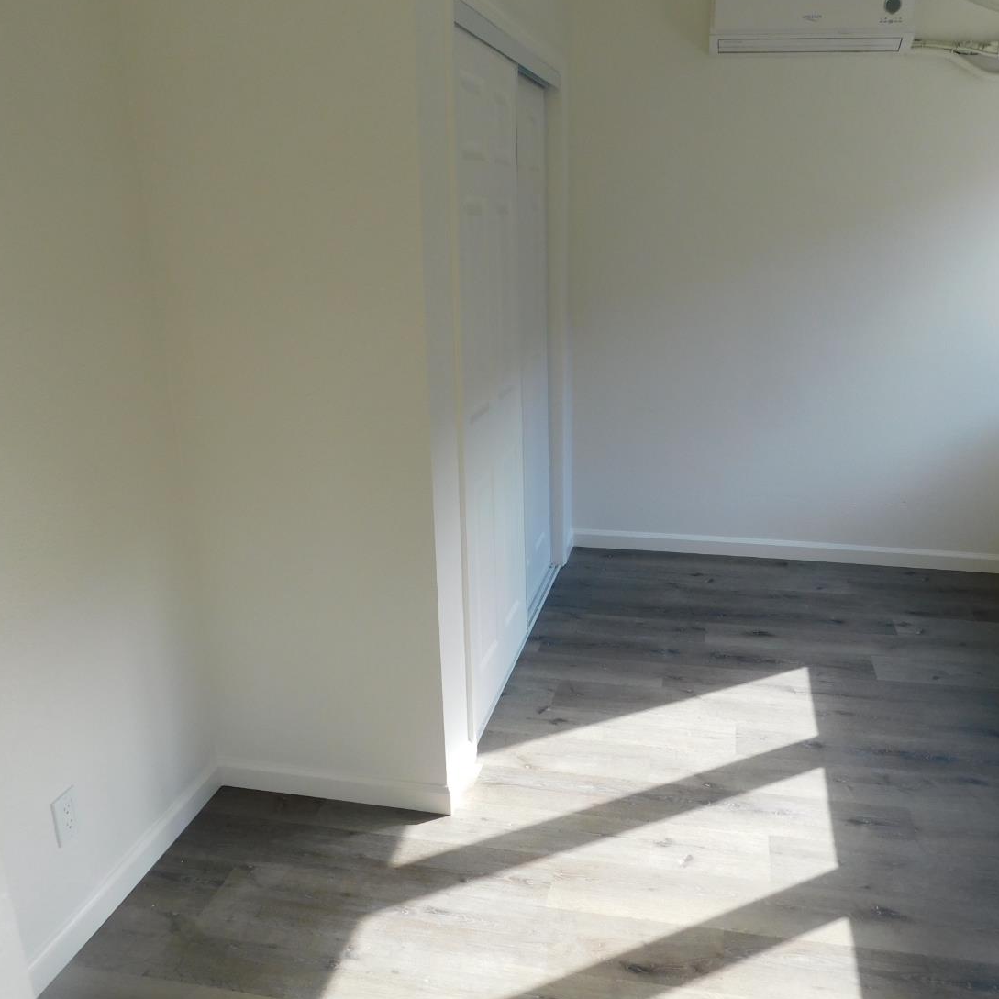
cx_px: 561
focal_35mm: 28
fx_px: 914
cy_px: 505
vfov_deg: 57.3
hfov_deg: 57.1
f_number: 3
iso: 125
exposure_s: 1/200
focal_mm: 4
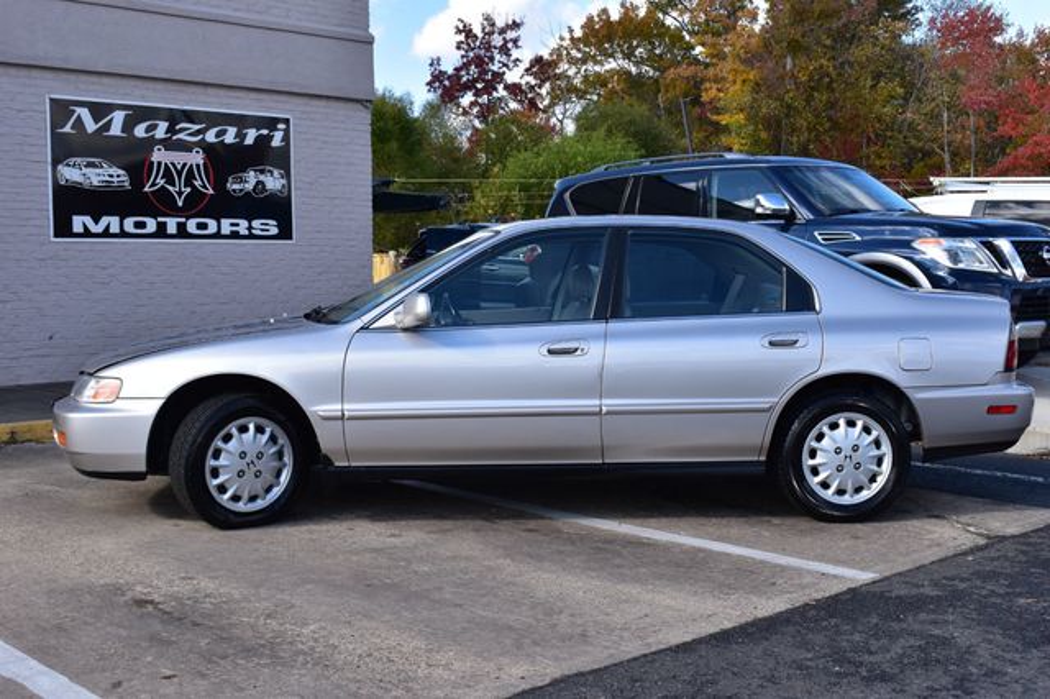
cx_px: 525
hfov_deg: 45.0
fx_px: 1268
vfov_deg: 30.8
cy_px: 350
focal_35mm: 44
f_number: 10
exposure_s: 1/320
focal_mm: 29
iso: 400
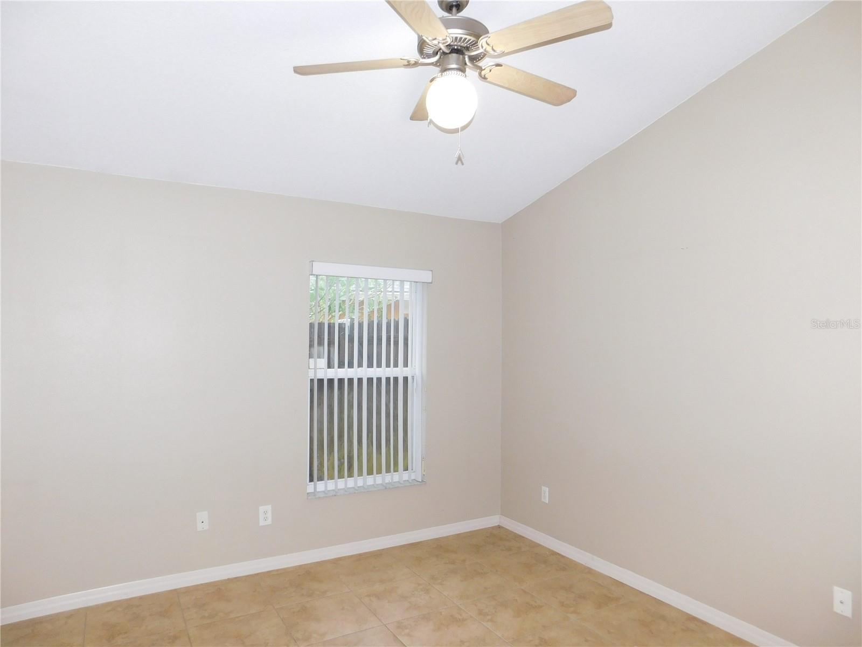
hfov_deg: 73.9
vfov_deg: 58.9
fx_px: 573
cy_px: 324
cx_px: 431
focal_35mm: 23
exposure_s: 1/30
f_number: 3
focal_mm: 4
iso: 200
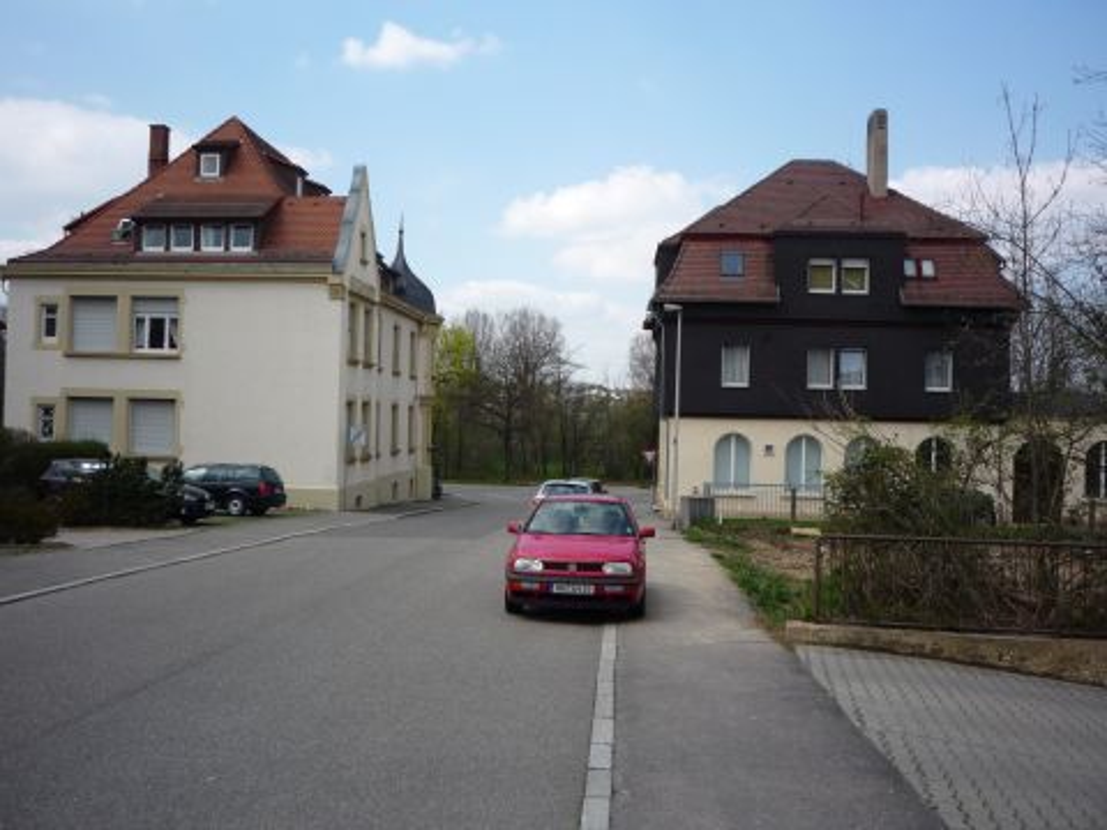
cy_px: 415
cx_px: 554
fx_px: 1023
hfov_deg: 56.8
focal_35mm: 32
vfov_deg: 44.2
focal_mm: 5.2
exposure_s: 1/400
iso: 100
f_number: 4.5
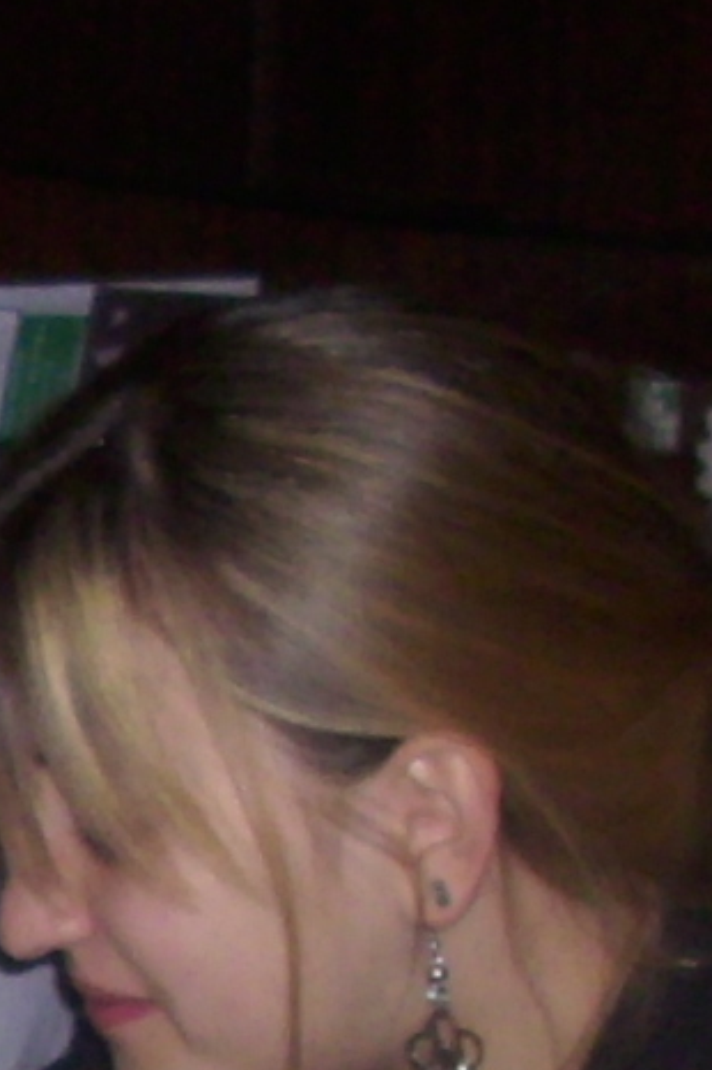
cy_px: 1410
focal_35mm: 195
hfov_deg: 6.6
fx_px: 5793
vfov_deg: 10.3
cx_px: -1197
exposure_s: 1/200
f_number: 2.8
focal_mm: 6.2
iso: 100
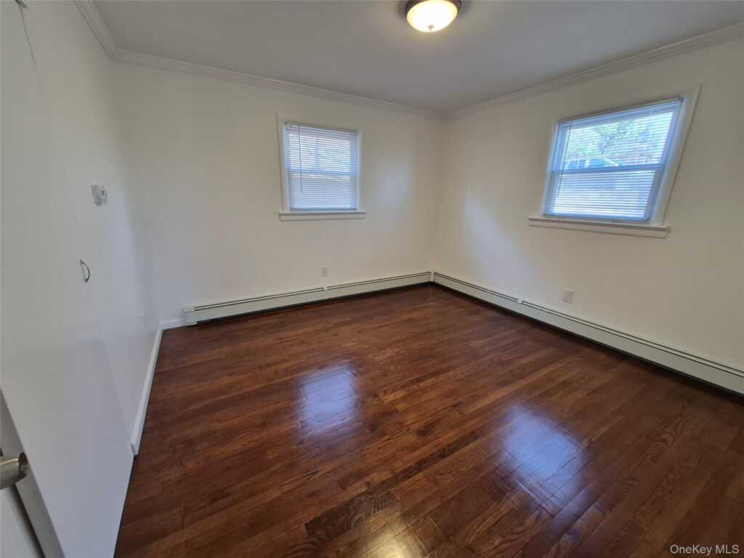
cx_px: 372
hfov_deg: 106.2
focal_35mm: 13
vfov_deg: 89.9
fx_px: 279
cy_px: 279
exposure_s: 1/60
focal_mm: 1.74
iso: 100
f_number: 2.2
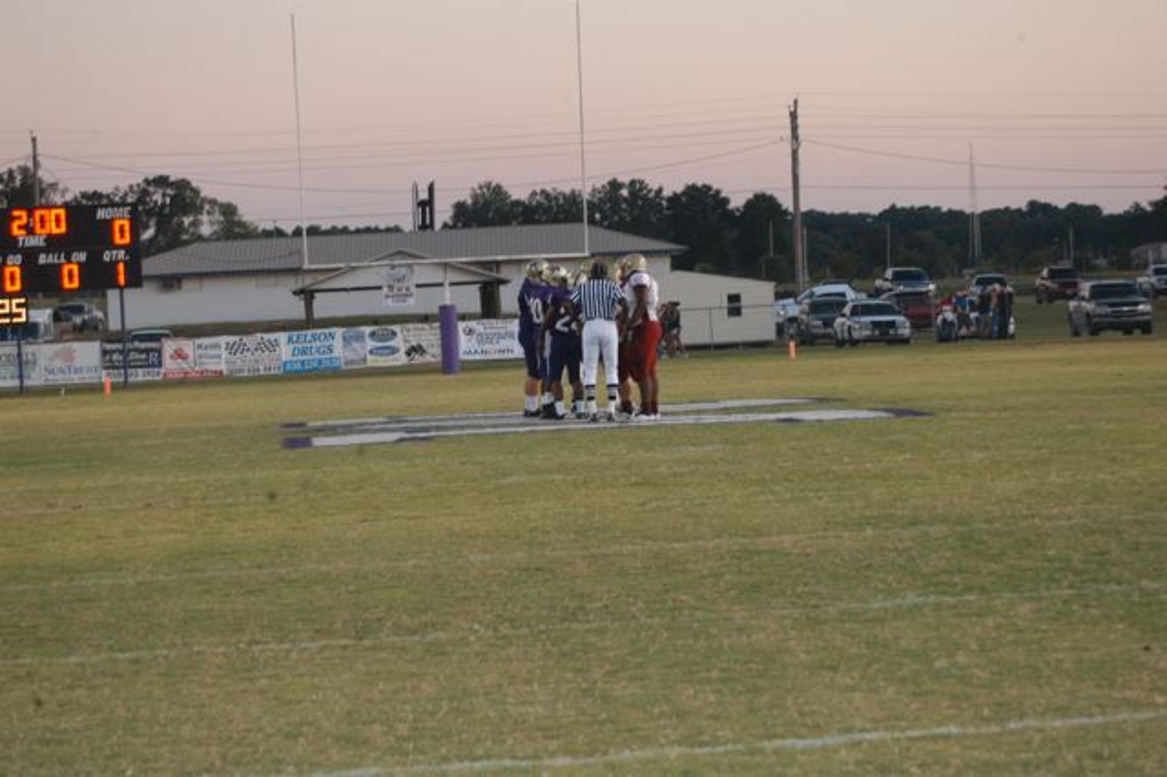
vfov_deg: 11.4
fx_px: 3888
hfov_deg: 17.1
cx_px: 584
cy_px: 388
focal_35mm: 120
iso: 1000
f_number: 7.1
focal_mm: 80
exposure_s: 1/60
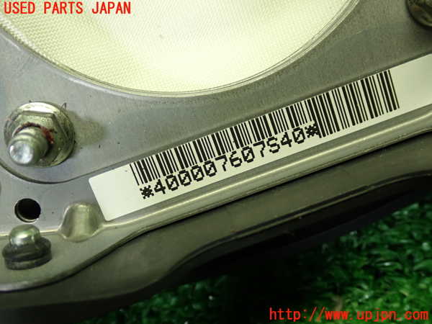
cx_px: 216
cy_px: 162
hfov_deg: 42.9
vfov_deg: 32.9
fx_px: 549
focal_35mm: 44
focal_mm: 7.84
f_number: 2.9
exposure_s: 1/40
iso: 250
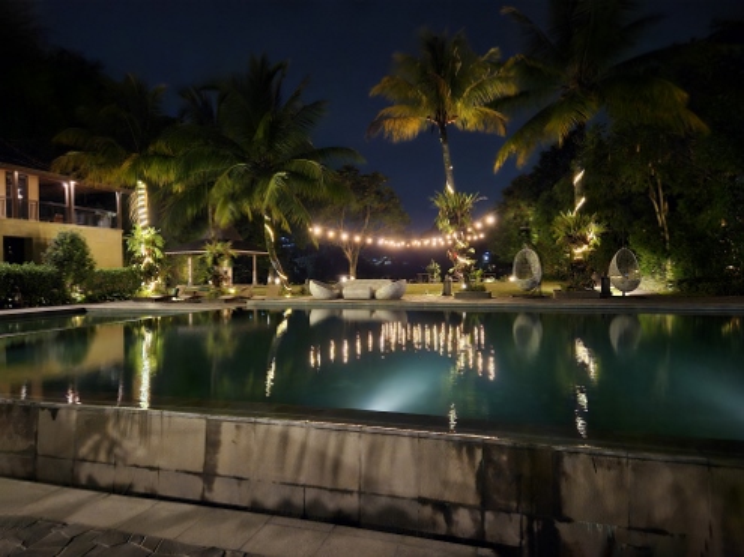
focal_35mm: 23
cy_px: 278
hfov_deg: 73.9
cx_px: 372
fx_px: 494
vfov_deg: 58.9
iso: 1600
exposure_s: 1/17
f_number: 1.8
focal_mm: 5.4
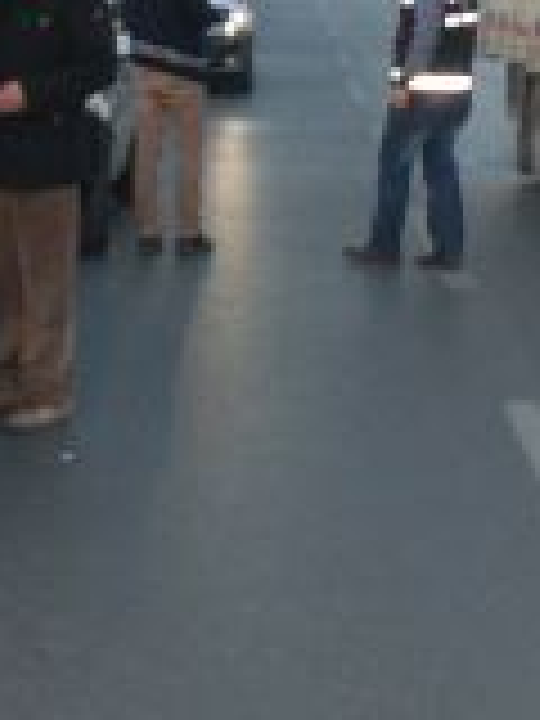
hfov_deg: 12.8
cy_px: -4
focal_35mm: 116
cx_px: 270
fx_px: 2413
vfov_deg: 16.6
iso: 1000
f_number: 10
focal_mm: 20
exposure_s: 1/200
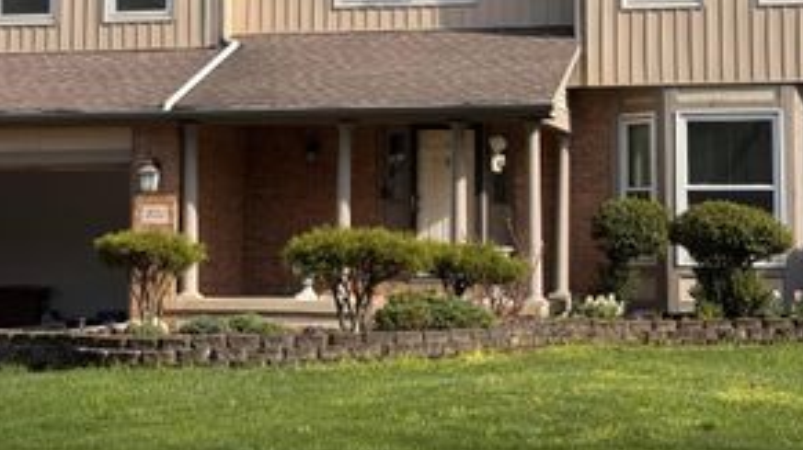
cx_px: 378
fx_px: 1914
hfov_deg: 23.7
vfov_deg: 13.3
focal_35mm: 90
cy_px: 73
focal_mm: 6.76
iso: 64
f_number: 1.78
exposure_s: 1/2959
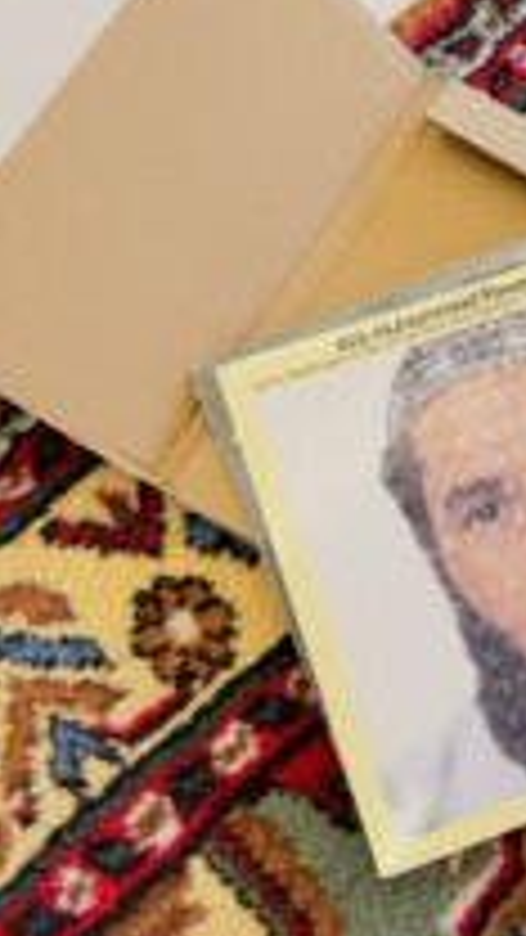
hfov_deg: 23.3
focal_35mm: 48
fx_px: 1190
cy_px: 475
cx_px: 591
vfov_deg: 42.9
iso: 200
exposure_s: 1/60
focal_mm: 5.1
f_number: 1.6
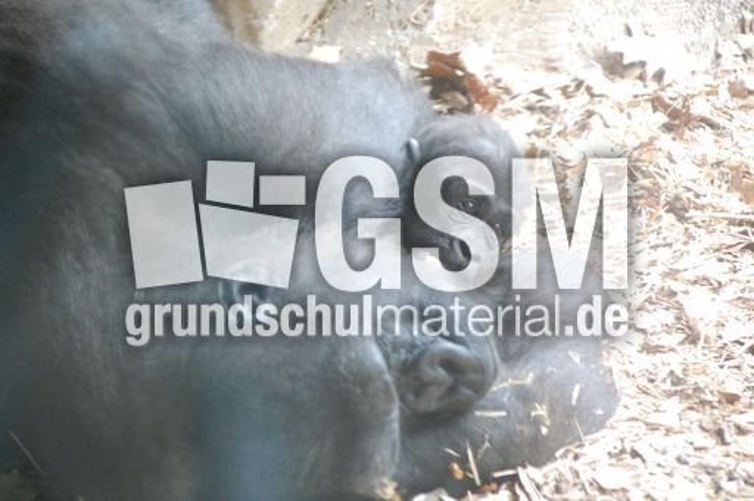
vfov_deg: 8.3
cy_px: 250
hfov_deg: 12.5
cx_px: 377
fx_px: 3451
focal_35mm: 165
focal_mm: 110
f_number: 6.3
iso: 800
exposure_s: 1/13
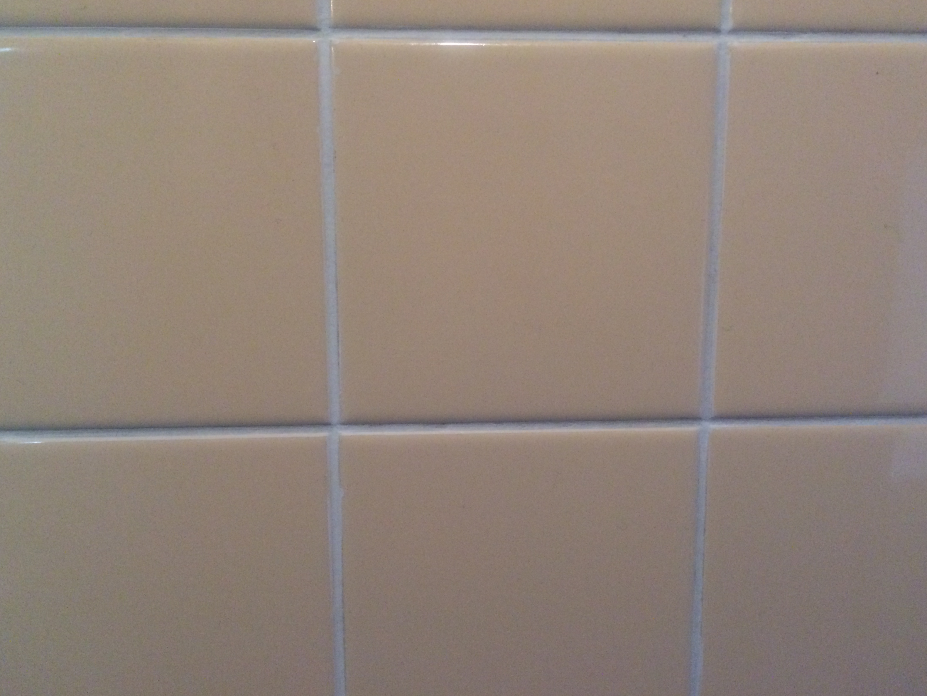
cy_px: 341
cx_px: 470
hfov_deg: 58.4
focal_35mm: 31
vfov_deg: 45.4
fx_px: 830
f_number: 2.2
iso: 320
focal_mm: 4.12
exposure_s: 1/30
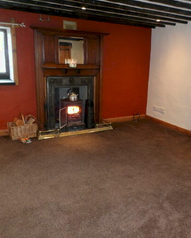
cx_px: 116
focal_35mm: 32
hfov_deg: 45.5
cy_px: 118
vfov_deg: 55.6
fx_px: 226
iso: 250
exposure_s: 1/15
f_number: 4.1
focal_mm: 4.3
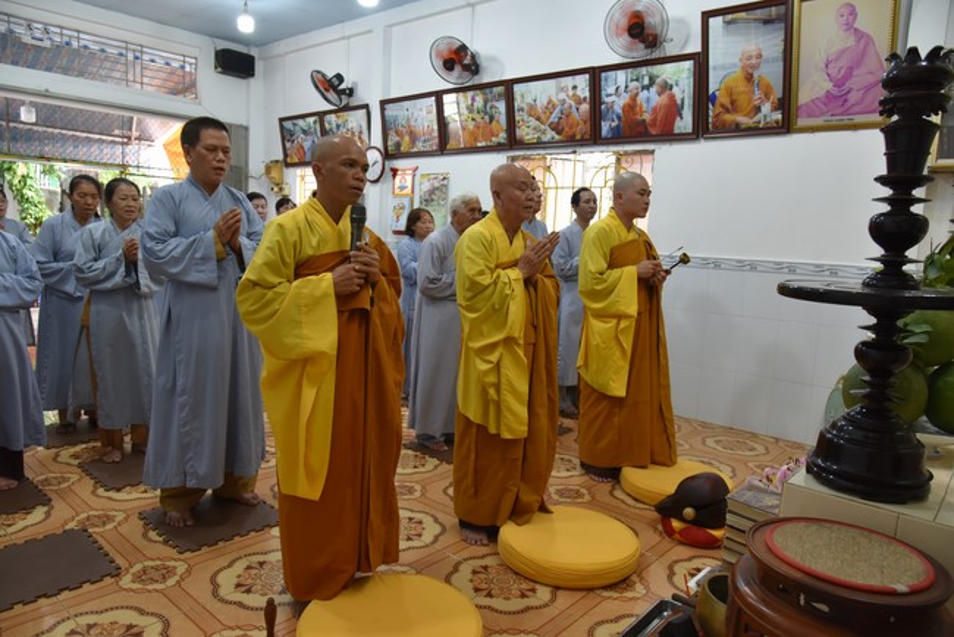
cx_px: 477
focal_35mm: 24
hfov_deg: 73.7
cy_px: 318
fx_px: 636
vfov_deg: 53.2
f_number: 5.6
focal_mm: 24
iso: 1600
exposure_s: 1/125
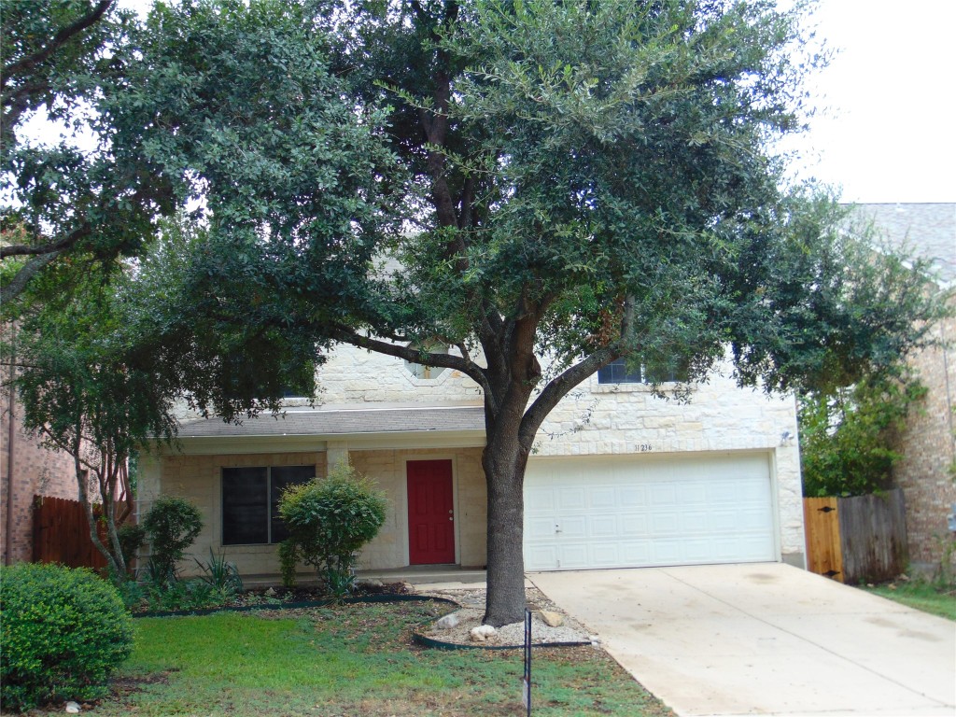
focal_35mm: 42
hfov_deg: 44.8
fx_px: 1160
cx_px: 478
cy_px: 358
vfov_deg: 34.3
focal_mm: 7.6
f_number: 3.3
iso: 80
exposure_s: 1/50
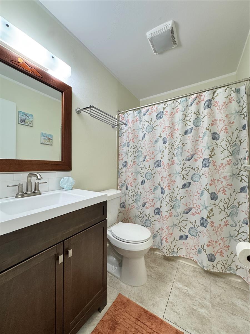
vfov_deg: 102.1
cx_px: 125
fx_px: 135
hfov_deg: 85.7
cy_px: 167
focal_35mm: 14
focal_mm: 2.22
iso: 250
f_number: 2.2
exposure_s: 1/120
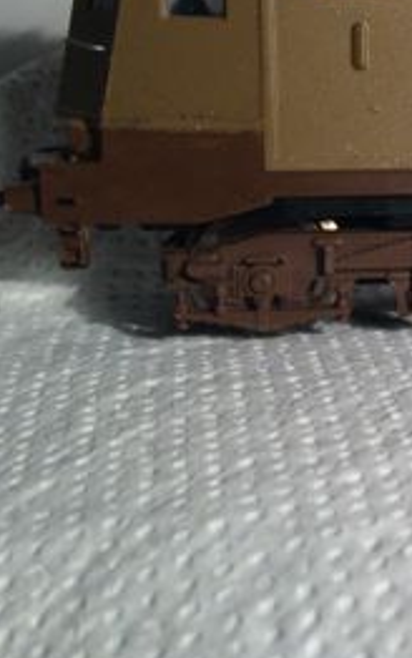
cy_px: 211
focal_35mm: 75
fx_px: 1346
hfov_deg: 15.6
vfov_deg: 27.3
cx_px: 676
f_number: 2.2
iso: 40
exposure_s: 1/50
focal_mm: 4.15
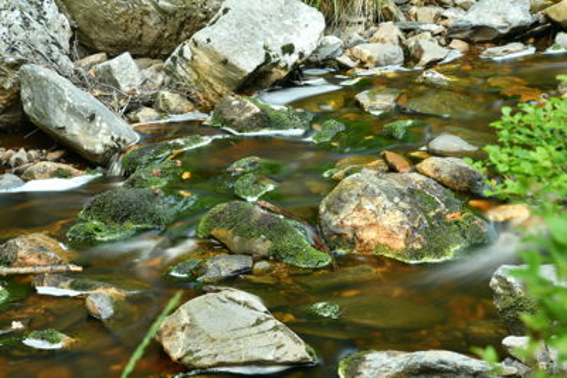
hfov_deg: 17.5
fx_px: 1843
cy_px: 189
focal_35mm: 117
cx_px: 284
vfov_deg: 11.7
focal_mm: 78
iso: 100
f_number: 13
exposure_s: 5
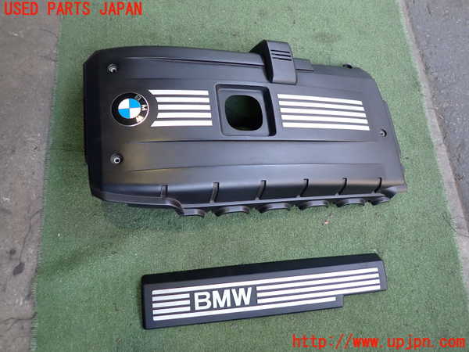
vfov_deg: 54.9
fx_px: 339
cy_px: 176
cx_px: 234
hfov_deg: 69.4
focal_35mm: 25
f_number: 2
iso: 200
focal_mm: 4.5
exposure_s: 1/60
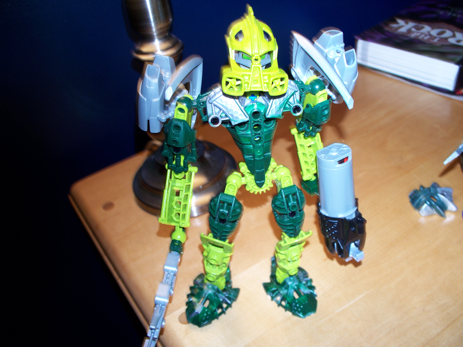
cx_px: 232
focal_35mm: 36
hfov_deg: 51.4
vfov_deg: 39.7
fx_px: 482
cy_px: 174
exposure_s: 1/60
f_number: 2.8
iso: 64
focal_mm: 7.54
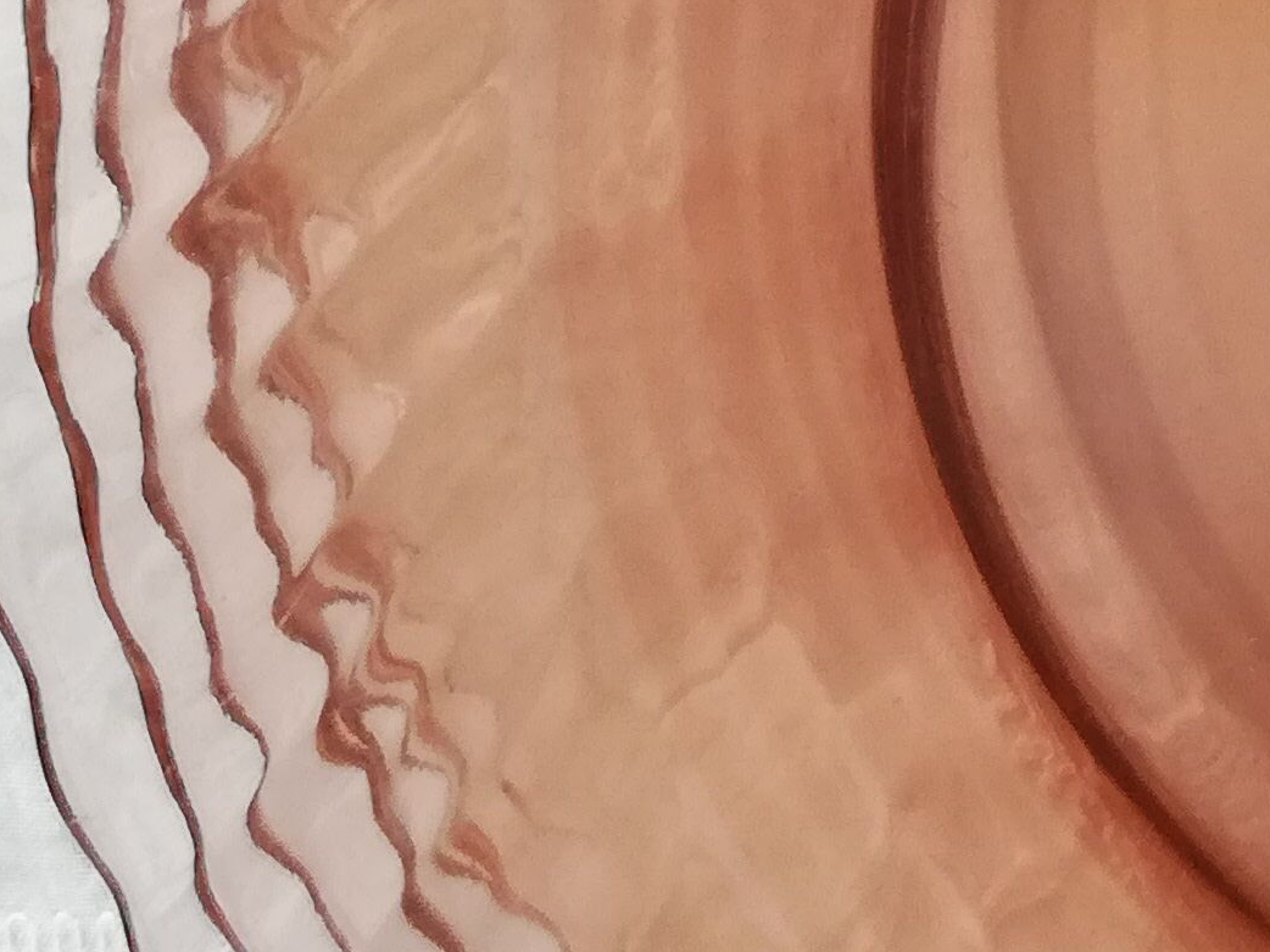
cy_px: 193
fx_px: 4218
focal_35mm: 115
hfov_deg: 15.0
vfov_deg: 12.8
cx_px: 2239
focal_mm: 3.81
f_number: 2.2
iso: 64
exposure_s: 1/50
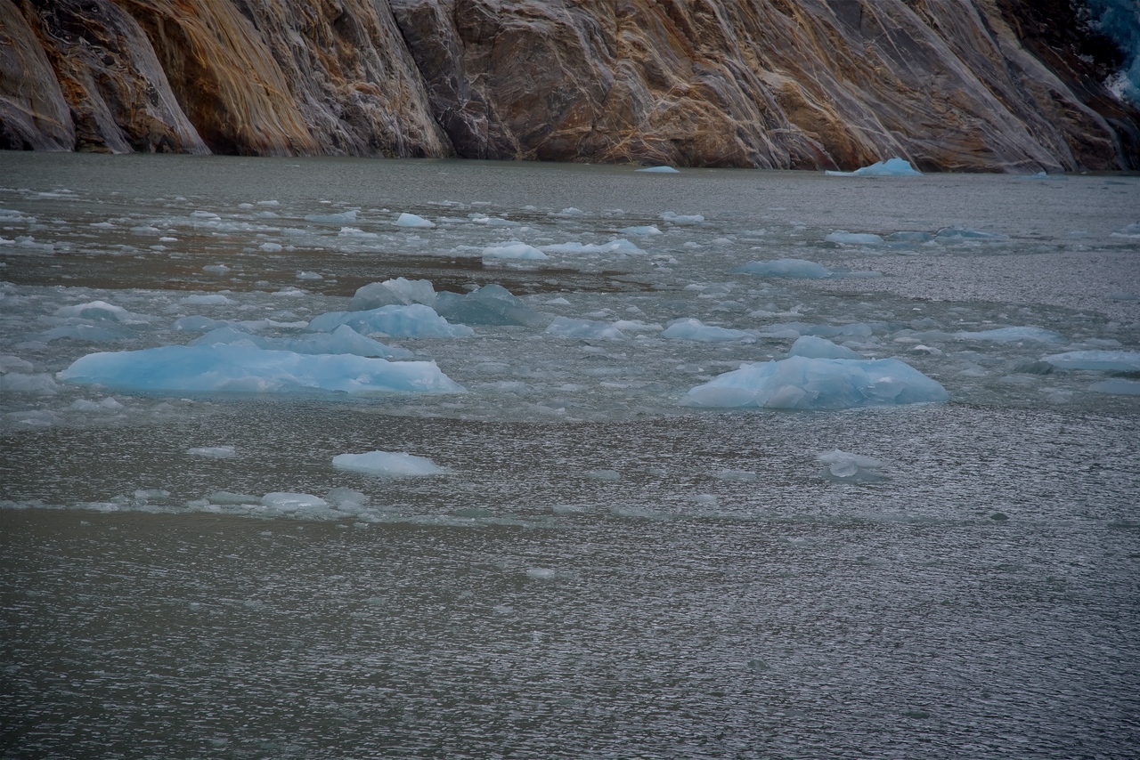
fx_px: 3801
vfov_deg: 11.4
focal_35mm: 120
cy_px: 380
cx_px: 570
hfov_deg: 17.1
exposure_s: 1/250
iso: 100
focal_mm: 120
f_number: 5.6
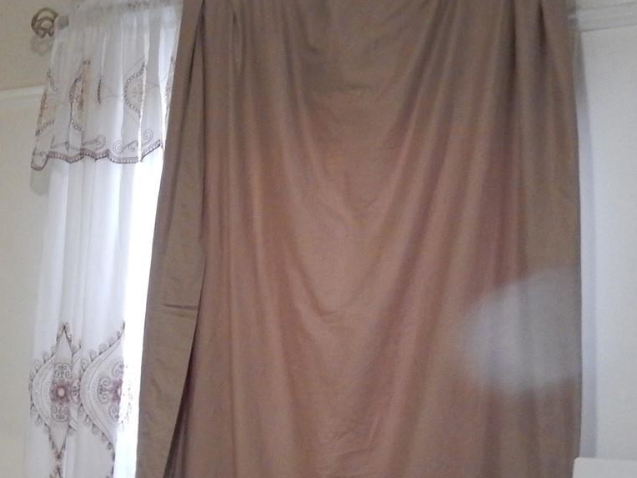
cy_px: 470
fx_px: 1233
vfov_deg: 21.2
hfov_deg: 25.1
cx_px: -193
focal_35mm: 67
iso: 400
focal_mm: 4.5
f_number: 3.7
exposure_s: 1/8
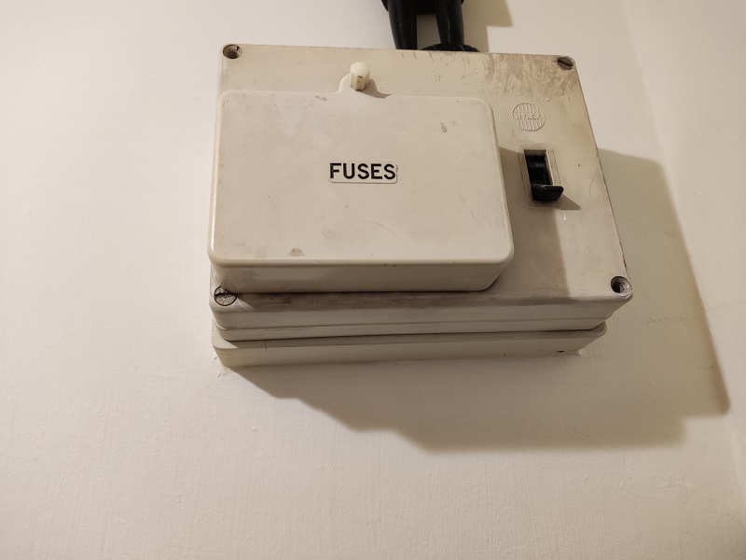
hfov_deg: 67.3
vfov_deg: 53.1
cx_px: 373
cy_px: 280
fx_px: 560
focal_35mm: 26
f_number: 1.79
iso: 427
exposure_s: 1/50
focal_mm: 4.74
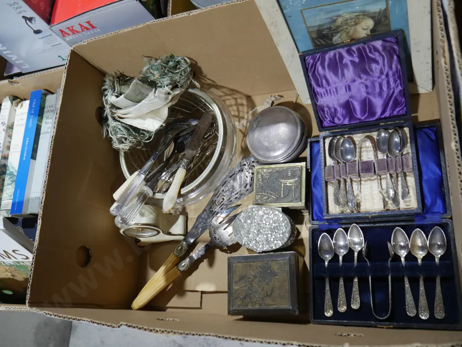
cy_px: 174
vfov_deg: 44.2
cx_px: 231
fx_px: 427
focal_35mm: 32
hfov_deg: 56.8
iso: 250
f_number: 3.6
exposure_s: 1/60
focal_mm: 16
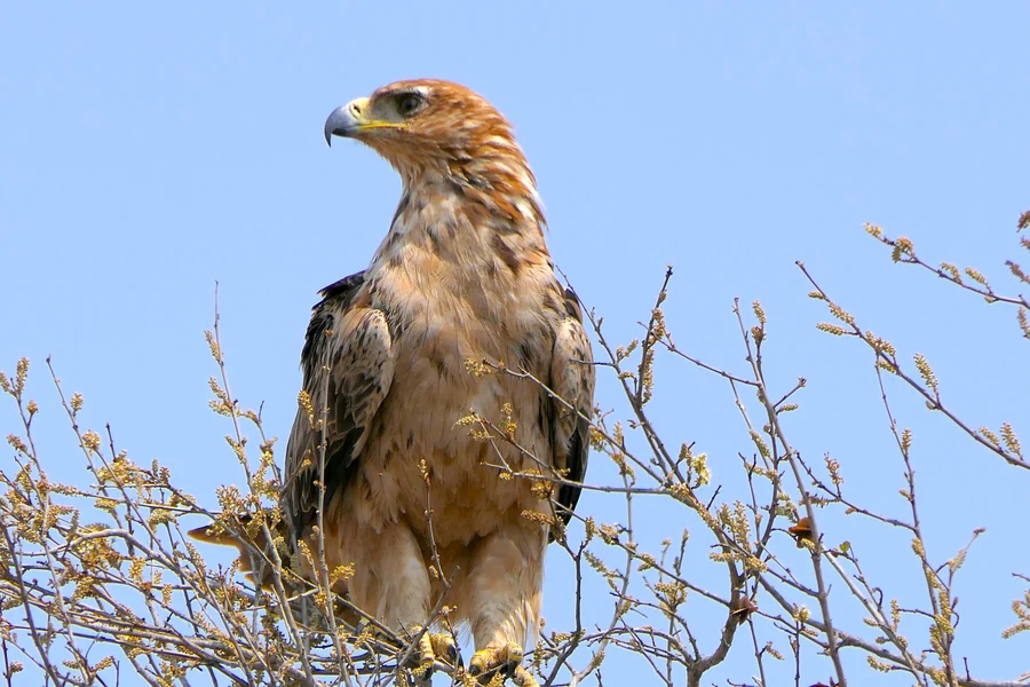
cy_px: 344
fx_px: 27465
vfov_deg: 1.4
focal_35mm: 960
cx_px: 515
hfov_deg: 2.1
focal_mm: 176
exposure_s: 1/1300
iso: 125
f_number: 4.5
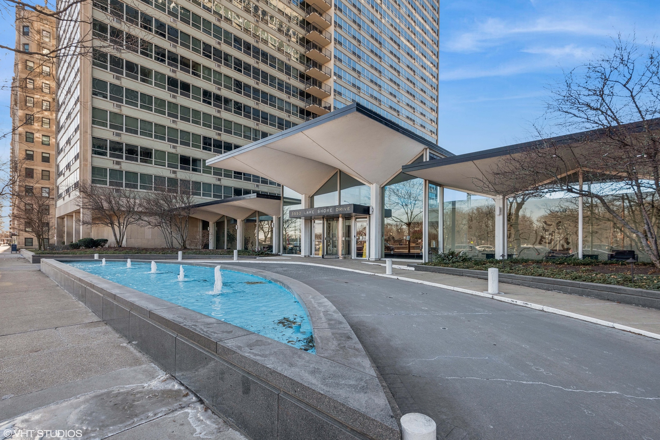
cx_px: 330
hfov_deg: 96.7
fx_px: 293
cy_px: 220
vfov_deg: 73.8
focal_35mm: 16
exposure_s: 1/160
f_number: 8
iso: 320
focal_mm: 16
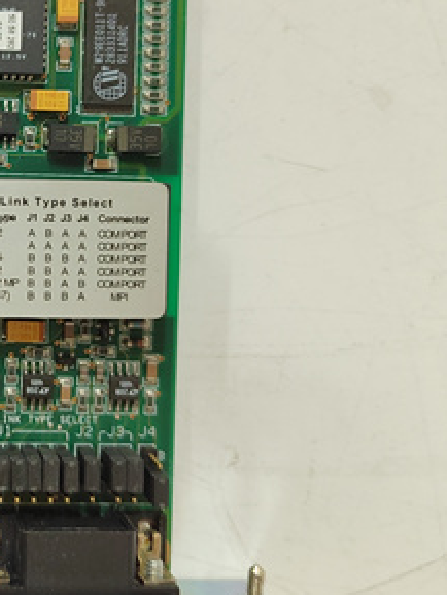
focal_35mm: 53
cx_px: -51
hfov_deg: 25.4
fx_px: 912
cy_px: 187
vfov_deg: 35.7
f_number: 1.9
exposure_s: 1/60
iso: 1781
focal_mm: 5.52
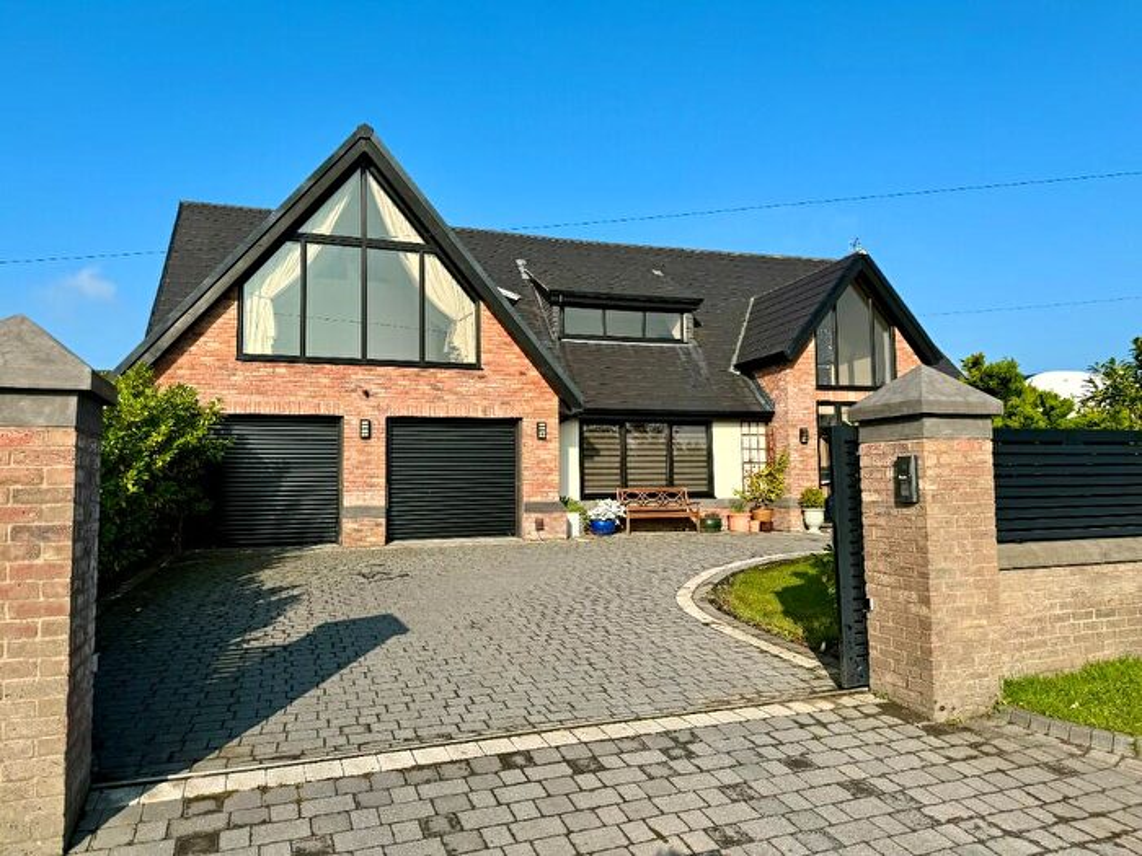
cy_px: 428
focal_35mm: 24
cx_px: 571
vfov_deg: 56.8
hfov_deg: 71.6
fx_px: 792
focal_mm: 6.76
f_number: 1.78
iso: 80
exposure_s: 1/4310
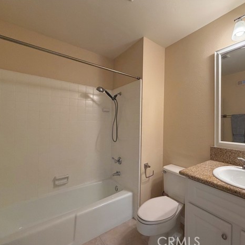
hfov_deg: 82.1
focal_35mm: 17
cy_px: 123
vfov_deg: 84.0
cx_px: 156
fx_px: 136
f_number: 2.2
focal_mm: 2.22
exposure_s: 1/120
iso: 250
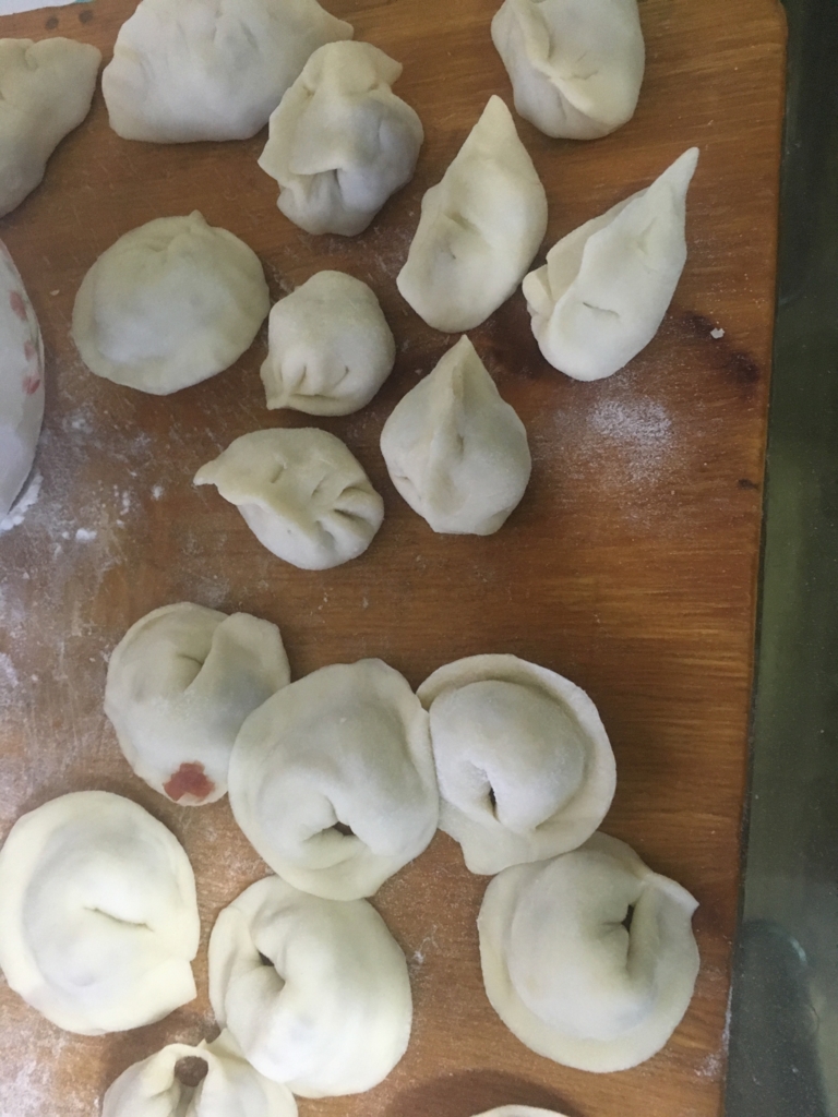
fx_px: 936
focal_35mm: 29
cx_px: 419
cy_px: 558
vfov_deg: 61.7
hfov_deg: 48.2
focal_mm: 4.15
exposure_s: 1/17
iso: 200
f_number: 2.2
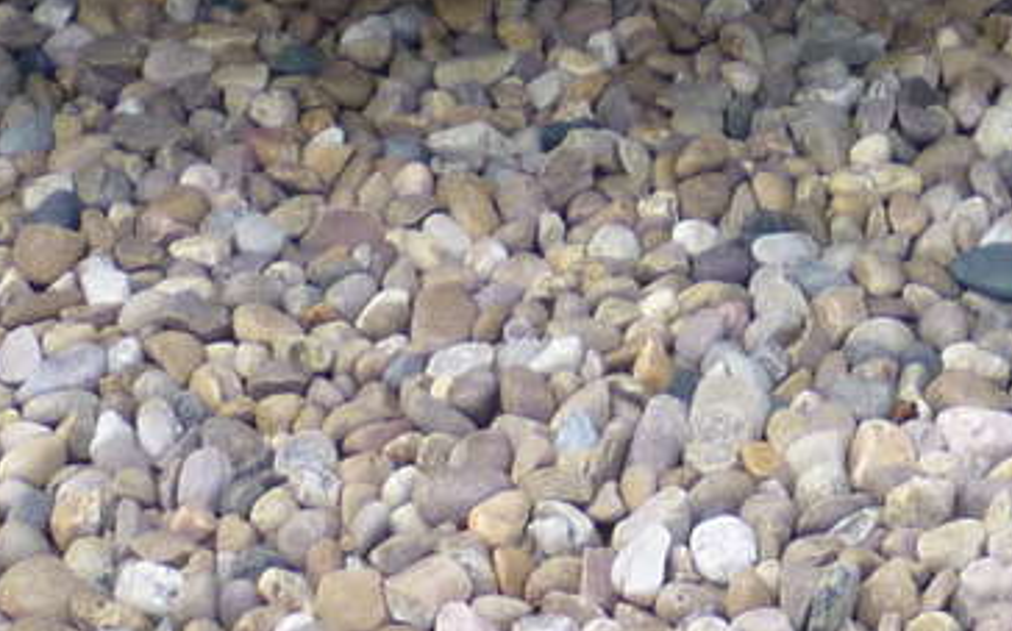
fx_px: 4658
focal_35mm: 169
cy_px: -1390
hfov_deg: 11.9
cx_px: 1479
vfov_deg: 6.8
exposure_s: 1/160
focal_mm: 5.2
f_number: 3.3
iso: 80
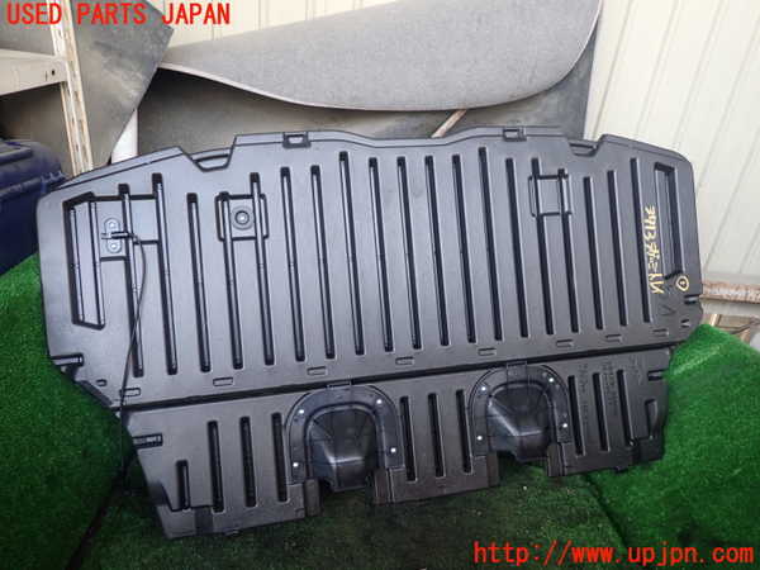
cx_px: 380
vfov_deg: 54.9
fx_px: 549
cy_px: 285
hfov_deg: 69.4
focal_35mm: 25
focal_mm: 4.5
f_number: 2
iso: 160
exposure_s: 1/60
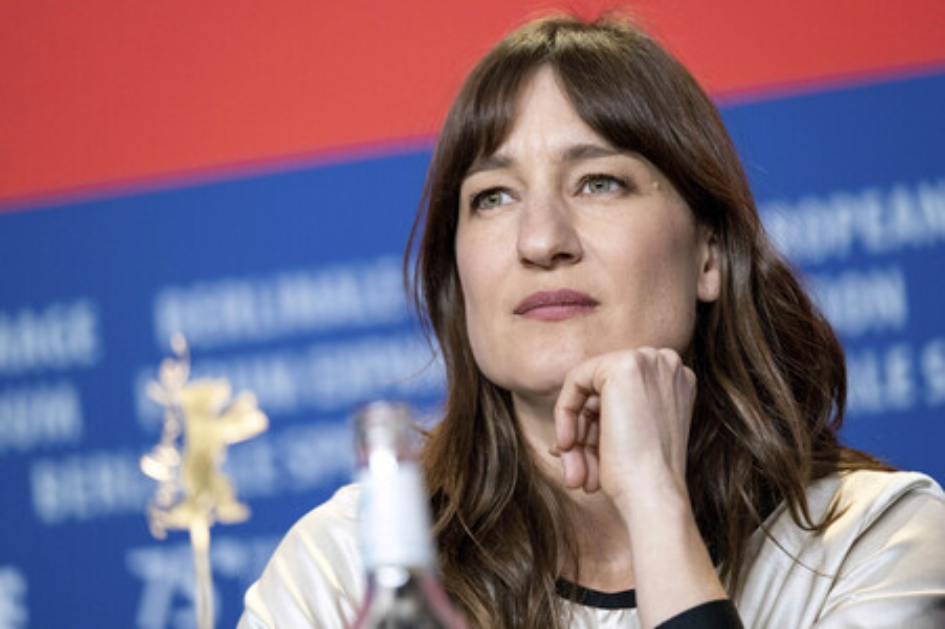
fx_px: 5508
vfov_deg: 6.5
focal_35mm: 210
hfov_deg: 9.8
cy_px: 314
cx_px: 472
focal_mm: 140
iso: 2000
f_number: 2.8
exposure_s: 1/220
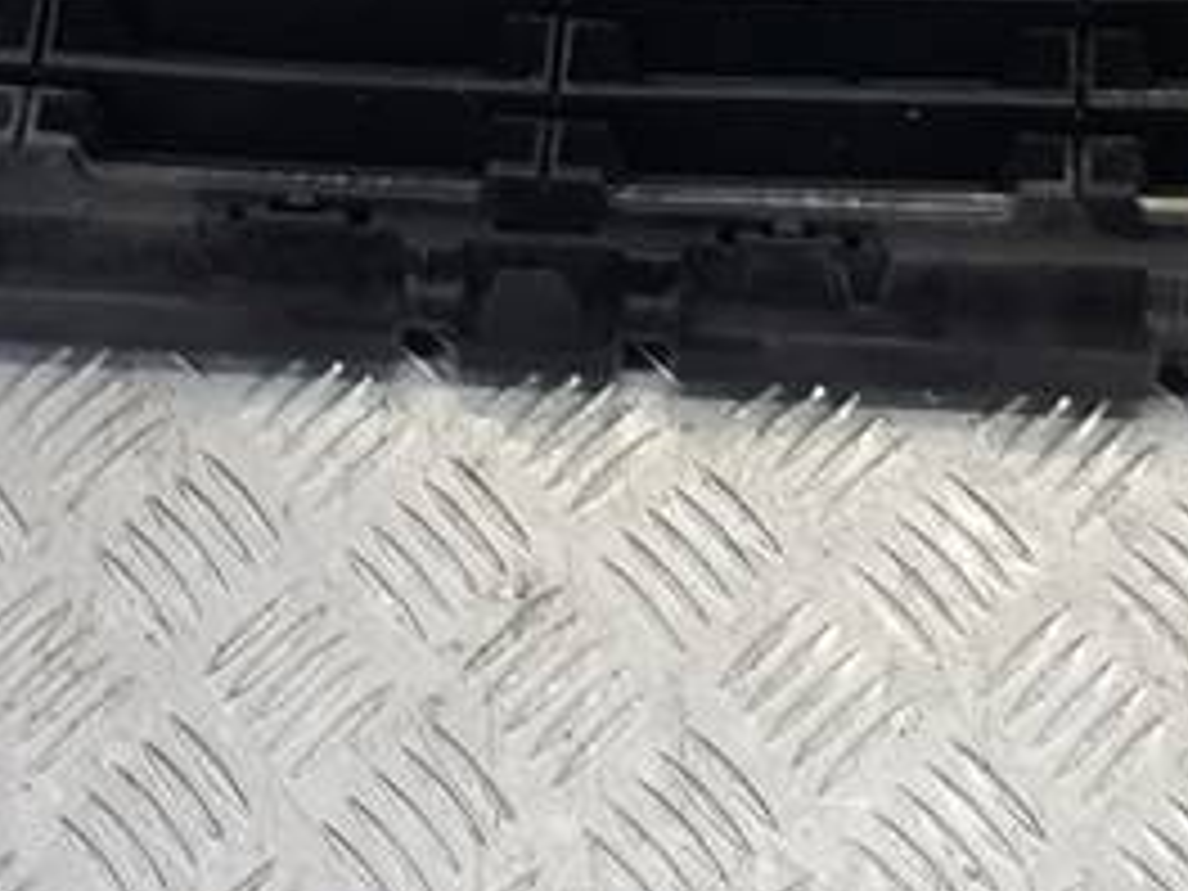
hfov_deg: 19.4
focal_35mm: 101
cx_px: 680
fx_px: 3466
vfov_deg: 13.7
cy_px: -482
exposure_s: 1/100
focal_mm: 4.3
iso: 80
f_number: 1.7
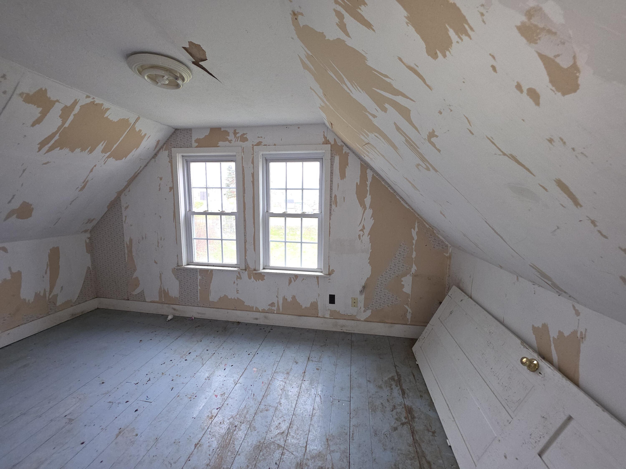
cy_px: 234
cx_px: 313
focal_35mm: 13
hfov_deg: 106.2
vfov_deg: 89.9
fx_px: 235
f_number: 1.9
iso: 125
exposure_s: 1/60
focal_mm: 2.2
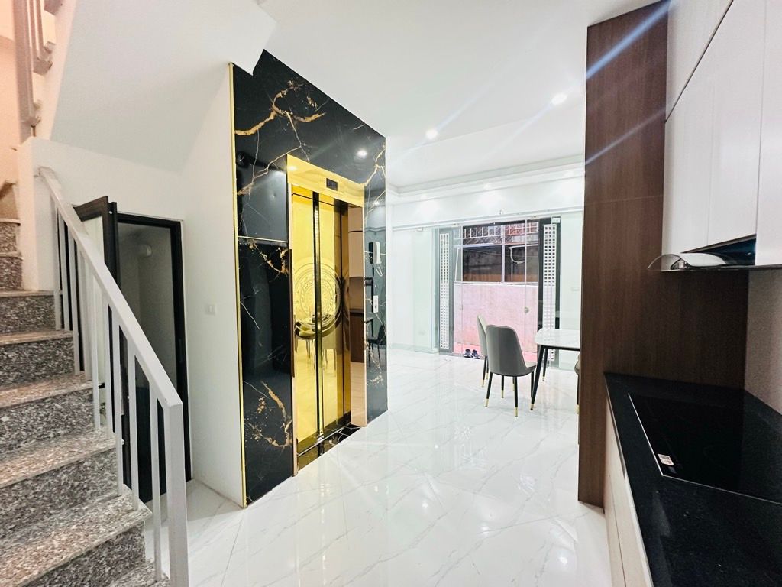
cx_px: 391
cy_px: 294
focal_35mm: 14
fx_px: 316
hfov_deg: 102.1
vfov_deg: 85.7
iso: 400
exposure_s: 1/50
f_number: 2.2
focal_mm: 2.22
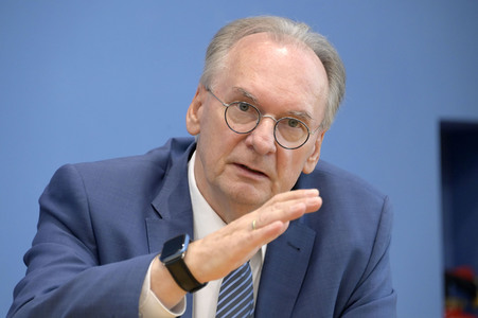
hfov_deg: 9.8
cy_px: 159
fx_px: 2786
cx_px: 239
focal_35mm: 210
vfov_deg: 6.5
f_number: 5.6
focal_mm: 210
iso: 5000
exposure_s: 1/500
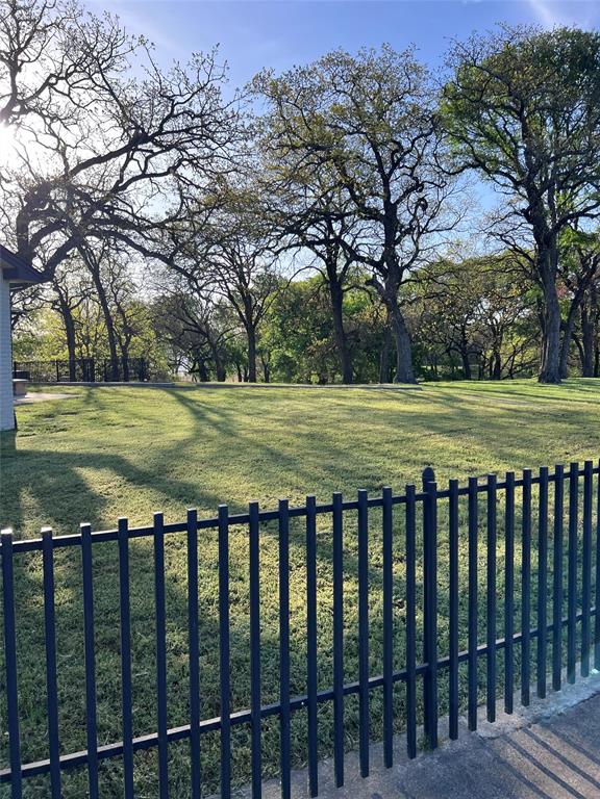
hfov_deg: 53.1
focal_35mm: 26
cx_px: 300
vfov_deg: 67.3
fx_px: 601
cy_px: 400
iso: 50
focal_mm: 5.7
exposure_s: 1/1838
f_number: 1.5
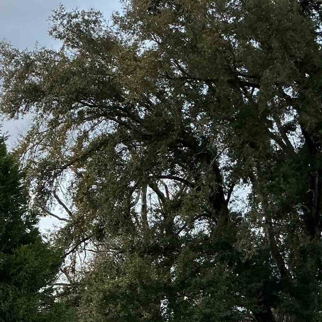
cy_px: 302
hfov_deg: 18.6
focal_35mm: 89
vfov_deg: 19.1
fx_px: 937
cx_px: -47
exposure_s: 1/299
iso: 25
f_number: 1.8
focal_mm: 3
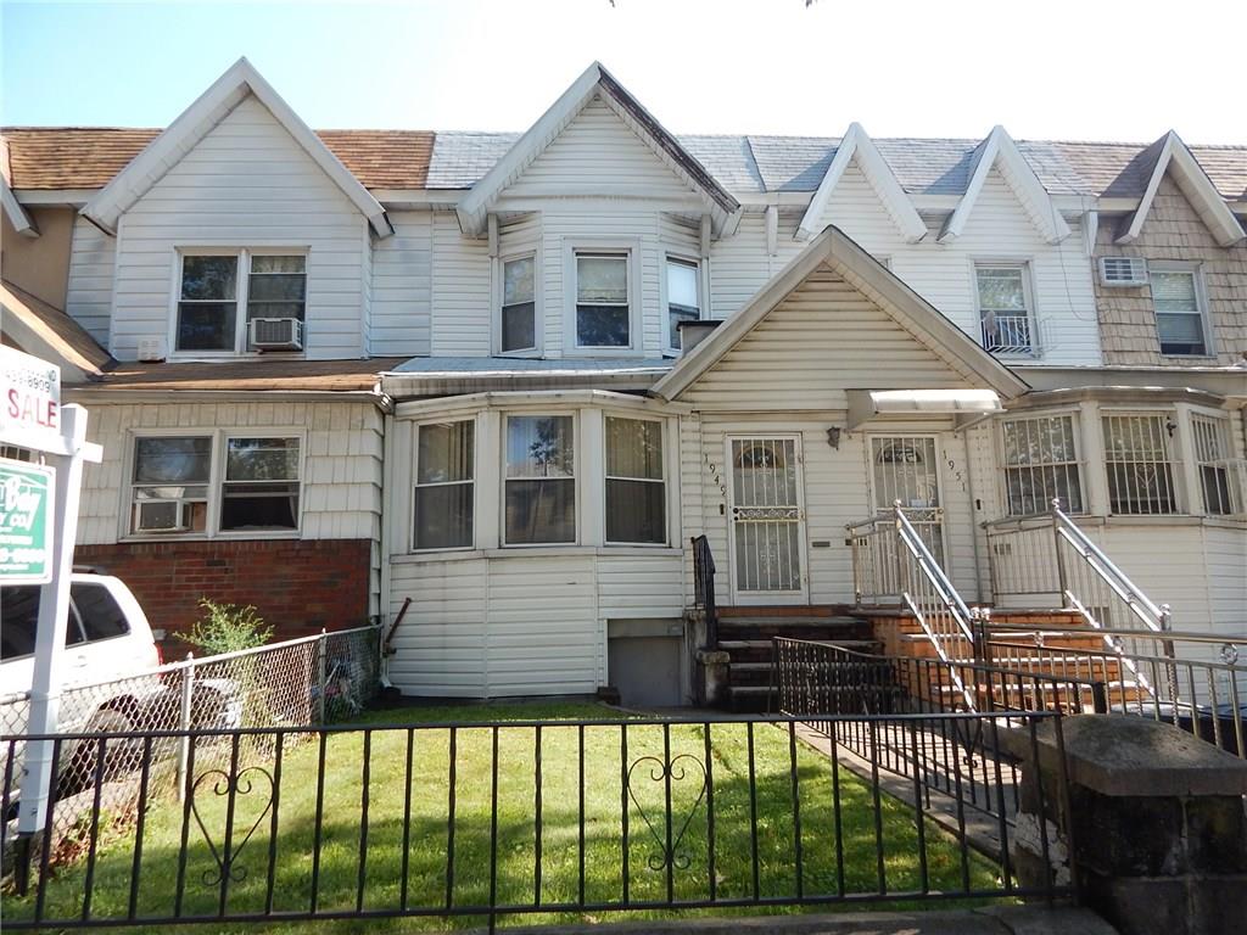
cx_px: 624
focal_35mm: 22
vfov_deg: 61.1
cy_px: 468
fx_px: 793
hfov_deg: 76.4
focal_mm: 4
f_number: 3
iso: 125
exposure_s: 1/400
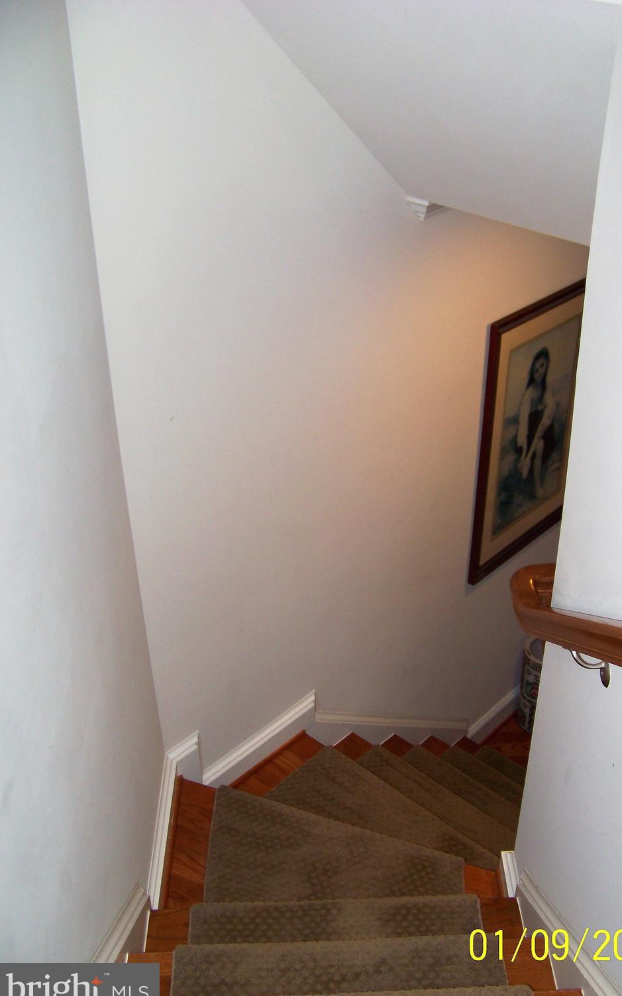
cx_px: 376
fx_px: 1058
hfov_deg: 32.7
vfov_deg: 50.4
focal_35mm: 39
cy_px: 508
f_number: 2.8
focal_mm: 5.85
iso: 64
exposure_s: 1/30
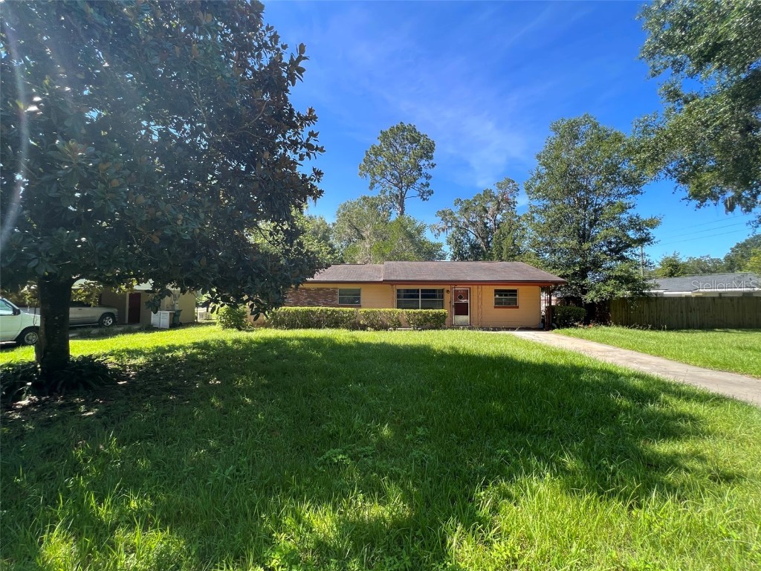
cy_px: 286
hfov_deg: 106.2
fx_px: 286
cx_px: 380
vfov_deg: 89.9
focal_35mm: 13
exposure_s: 1/459
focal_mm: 1.57
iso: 32
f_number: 1.8
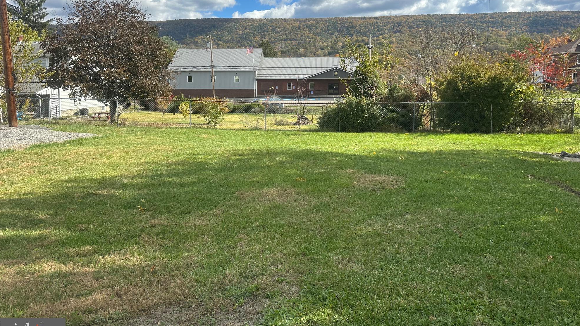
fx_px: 415
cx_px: 292
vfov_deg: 42.5
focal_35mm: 27
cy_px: 118
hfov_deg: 69.9
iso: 80
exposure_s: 1/3717
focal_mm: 6.86
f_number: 1.78
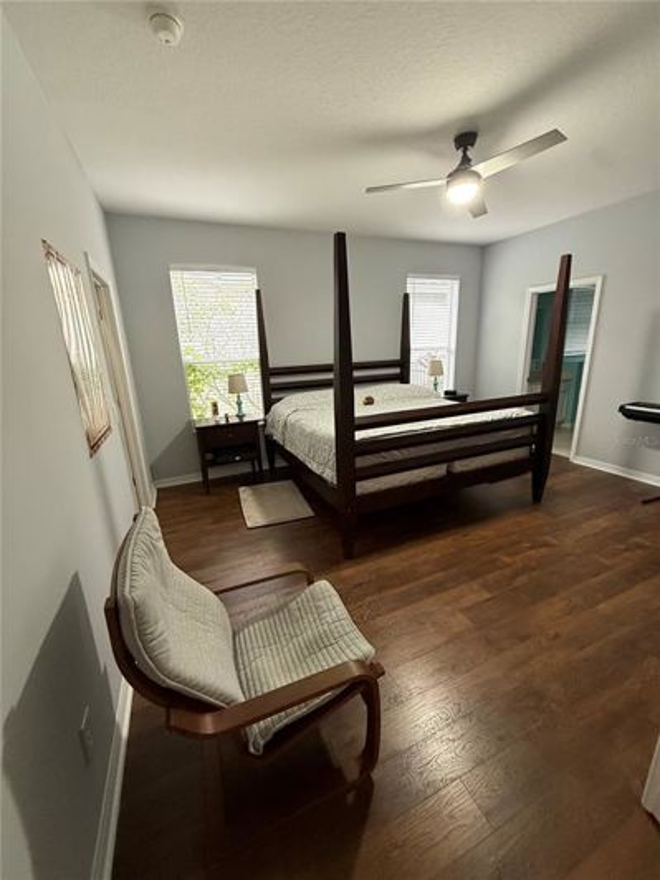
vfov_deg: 102.1
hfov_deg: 85.7
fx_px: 356
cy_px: 440
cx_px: 330
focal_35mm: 14
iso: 400
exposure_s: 1/56
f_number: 2.2
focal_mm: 2.22
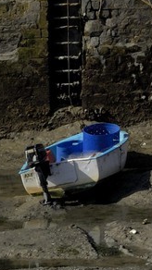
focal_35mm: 275
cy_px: -78
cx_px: 689
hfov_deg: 4.0
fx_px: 1973
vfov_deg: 7.8
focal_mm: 32
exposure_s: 1/160
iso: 100
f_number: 11
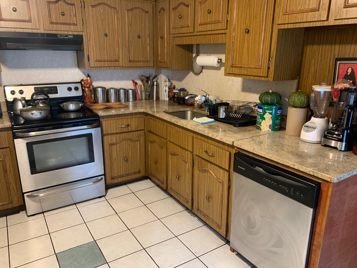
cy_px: 134
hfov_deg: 67.3
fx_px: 268
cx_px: 178
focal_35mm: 26
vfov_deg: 53.1
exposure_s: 1/40
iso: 320
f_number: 1.8
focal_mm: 4.25
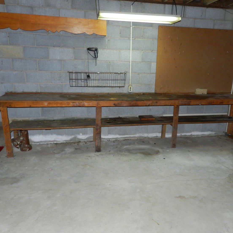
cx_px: 129
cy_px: 117
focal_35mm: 28
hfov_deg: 57.2
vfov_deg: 57.3
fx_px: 213
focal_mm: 4
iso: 200
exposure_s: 1/30
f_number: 3.4
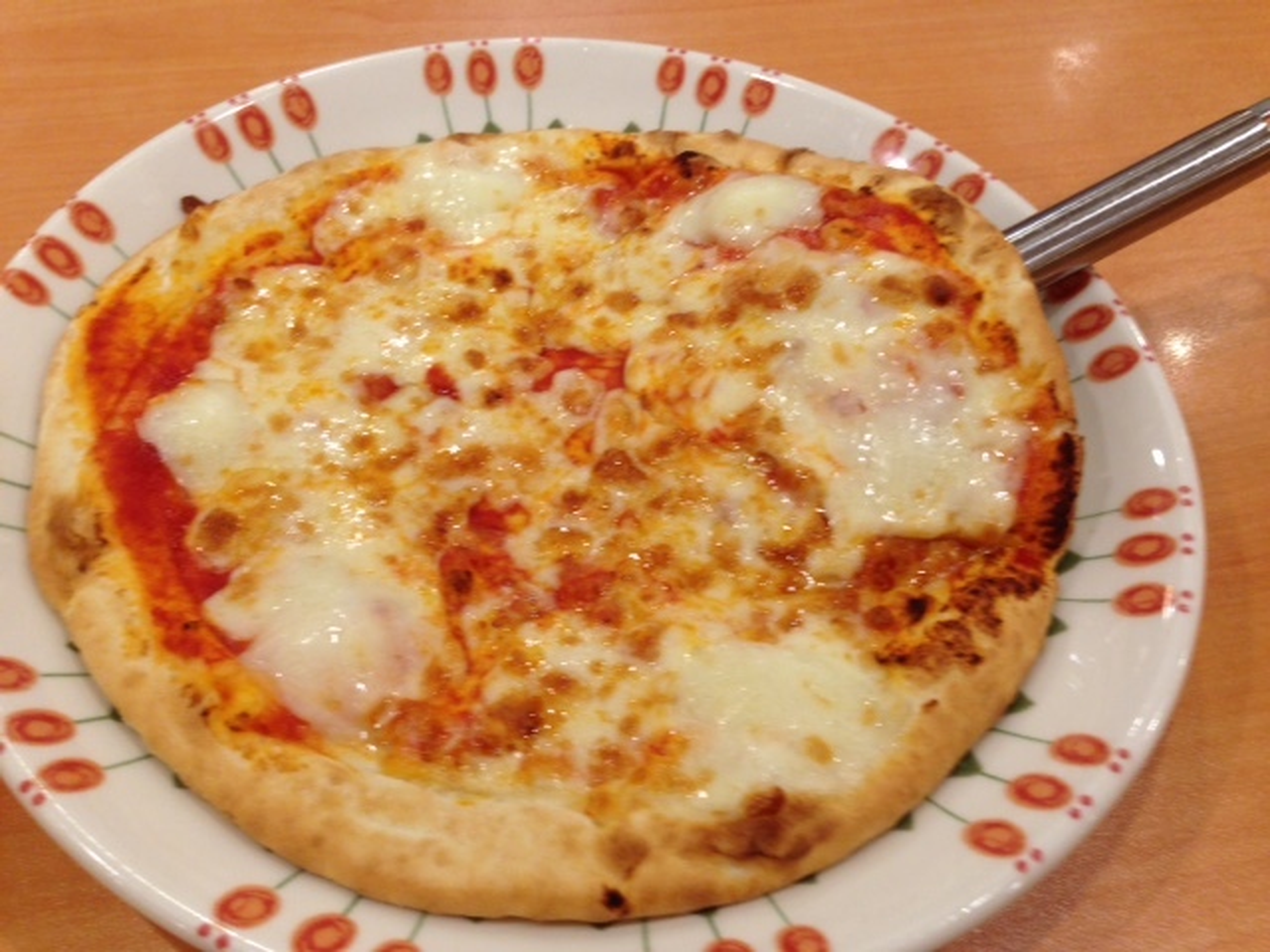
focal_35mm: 33
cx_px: 635
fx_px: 1211
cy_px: 476
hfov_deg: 55.4
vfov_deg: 42.9
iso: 50
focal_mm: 4.12
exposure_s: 1/20
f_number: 2.4
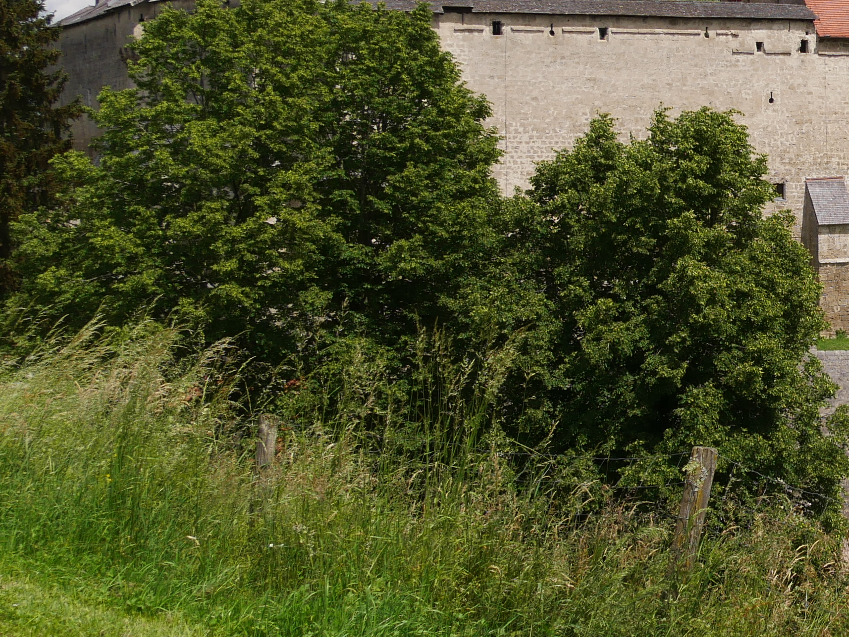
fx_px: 1840
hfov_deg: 23.3
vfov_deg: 19.6
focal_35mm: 75
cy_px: 248
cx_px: 1070
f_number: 8
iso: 200
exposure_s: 1/640
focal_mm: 14
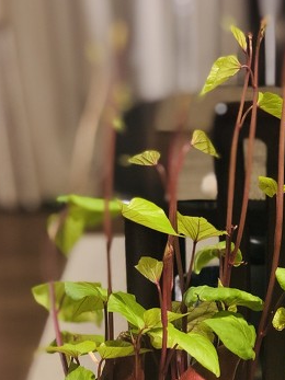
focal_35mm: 96
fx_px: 1054
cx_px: 231
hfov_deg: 15.3
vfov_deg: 20.1
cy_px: 330
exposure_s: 1/9
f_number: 2.4
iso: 160
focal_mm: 6
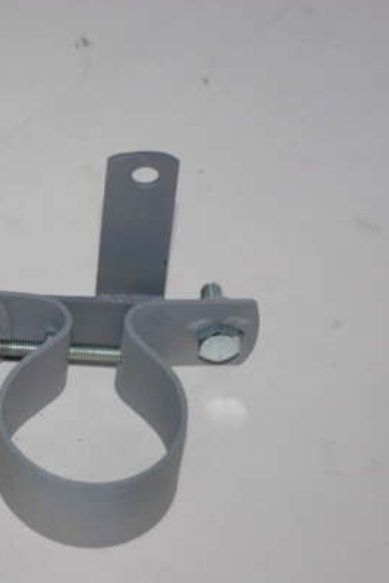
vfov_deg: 16.5
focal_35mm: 124
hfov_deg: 10.9
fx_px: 2008
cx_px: -34
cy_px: 291
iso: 800
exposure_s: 1/180
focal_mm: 55
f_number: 6.7
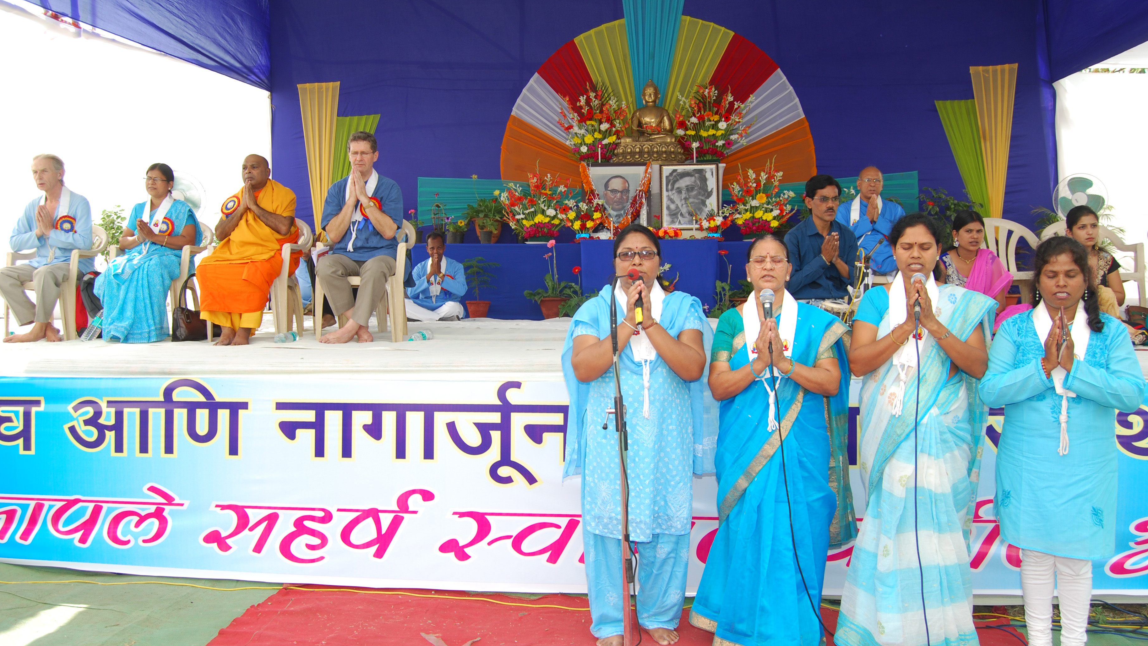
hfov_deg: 64.3
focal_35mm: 30
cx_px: 570
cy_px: 308
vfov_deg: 38.9
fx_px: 913
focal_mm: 18
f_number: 5.6
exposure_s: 1/100
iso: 100
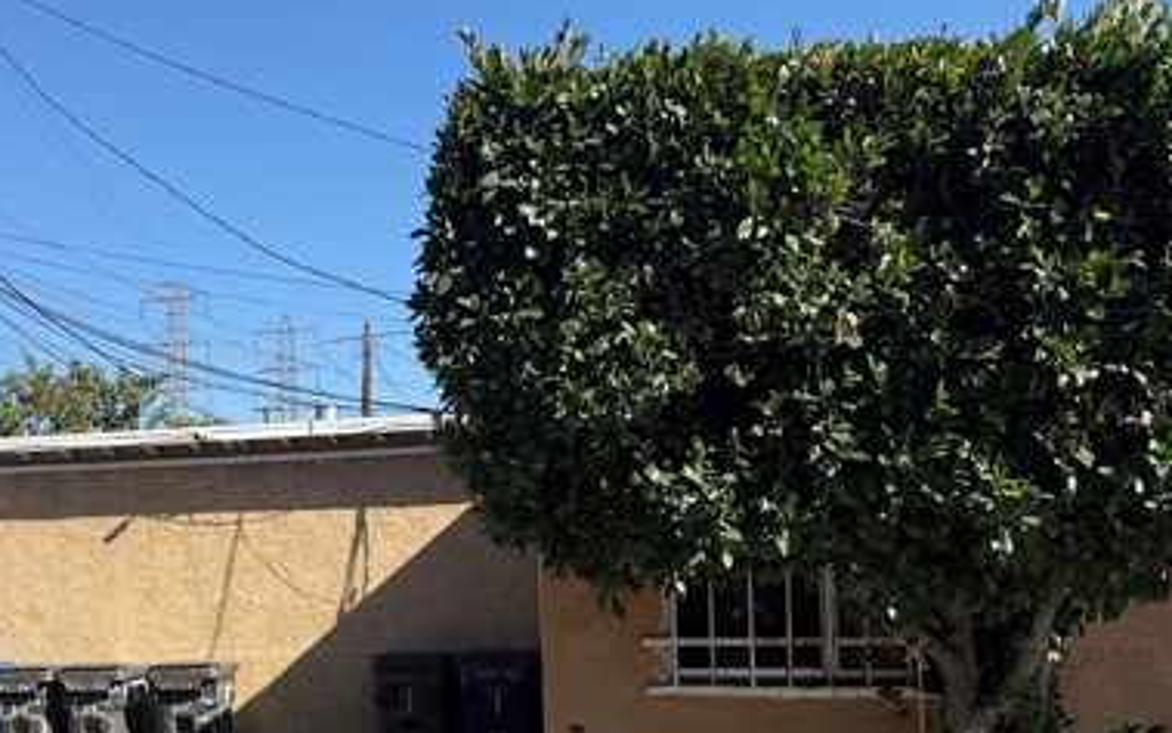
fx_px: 1374
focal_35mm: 43
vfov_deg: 29.3
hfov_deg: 44.6
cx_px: 288
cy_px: 563
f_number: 1.78
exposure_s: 1/3021
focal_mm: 6.76
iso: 80
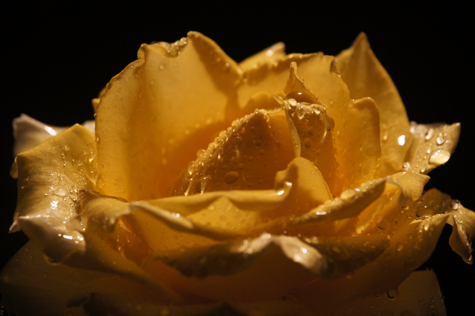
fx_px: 2888
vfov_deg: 6.3
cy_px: 158
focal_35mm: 219
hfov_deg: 9.4
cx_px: 238
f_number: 6.3
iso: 800
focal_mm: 146
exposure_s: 1/125
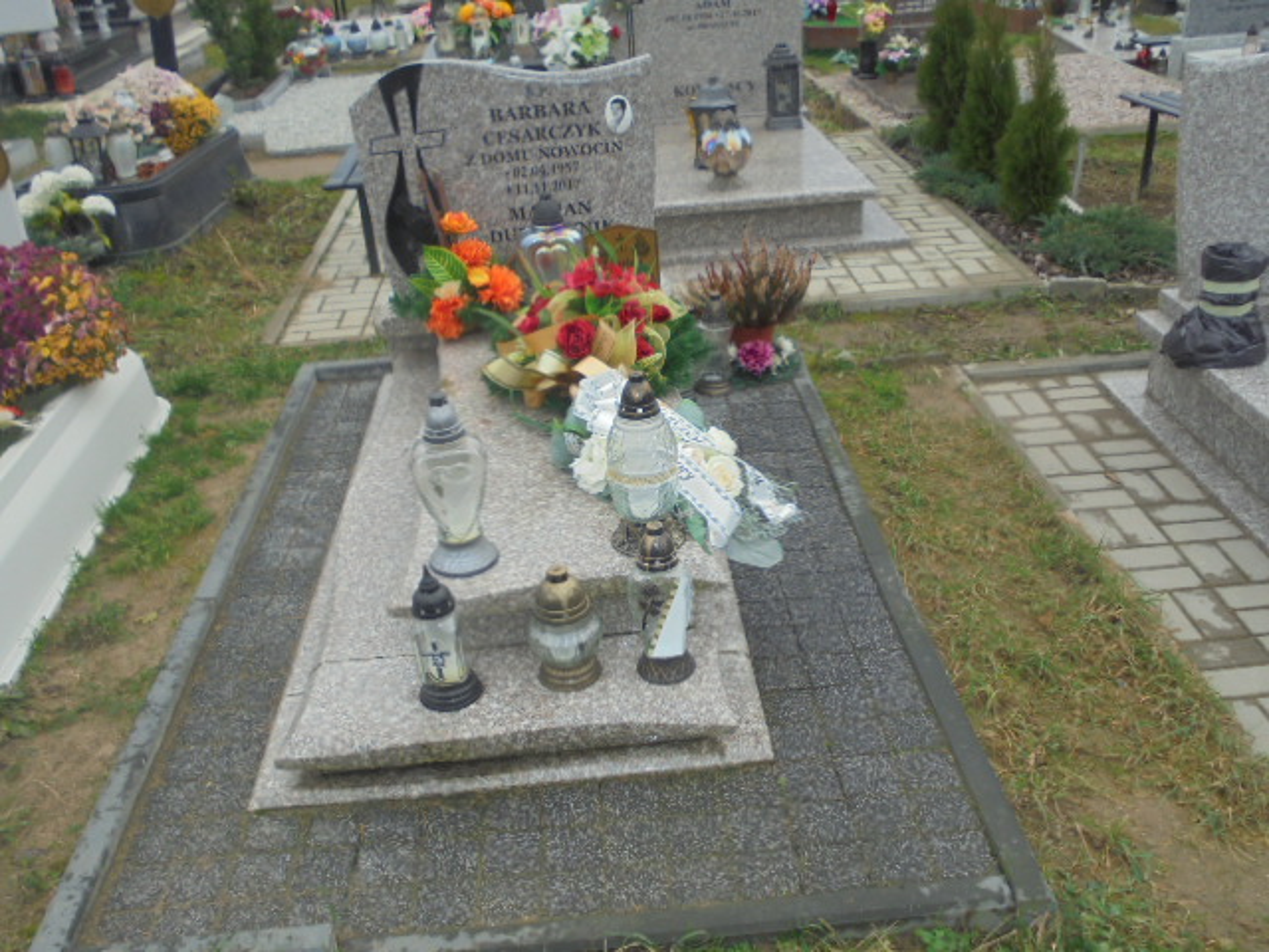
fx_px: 1246
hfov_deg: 54.0
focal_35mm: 34
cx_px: 634
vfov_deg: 41.8
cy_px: 476
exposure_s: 1/125
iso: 100
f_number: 4
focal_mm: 6.1
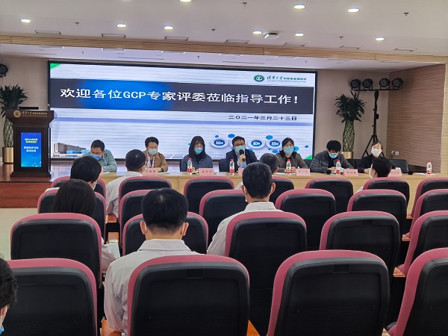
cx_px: 224
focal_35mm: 43
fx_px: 557
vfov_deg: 33.6
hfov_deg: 43.9
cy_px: 168
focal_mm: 6.71
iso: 50
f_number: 1.9
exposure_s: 1/143
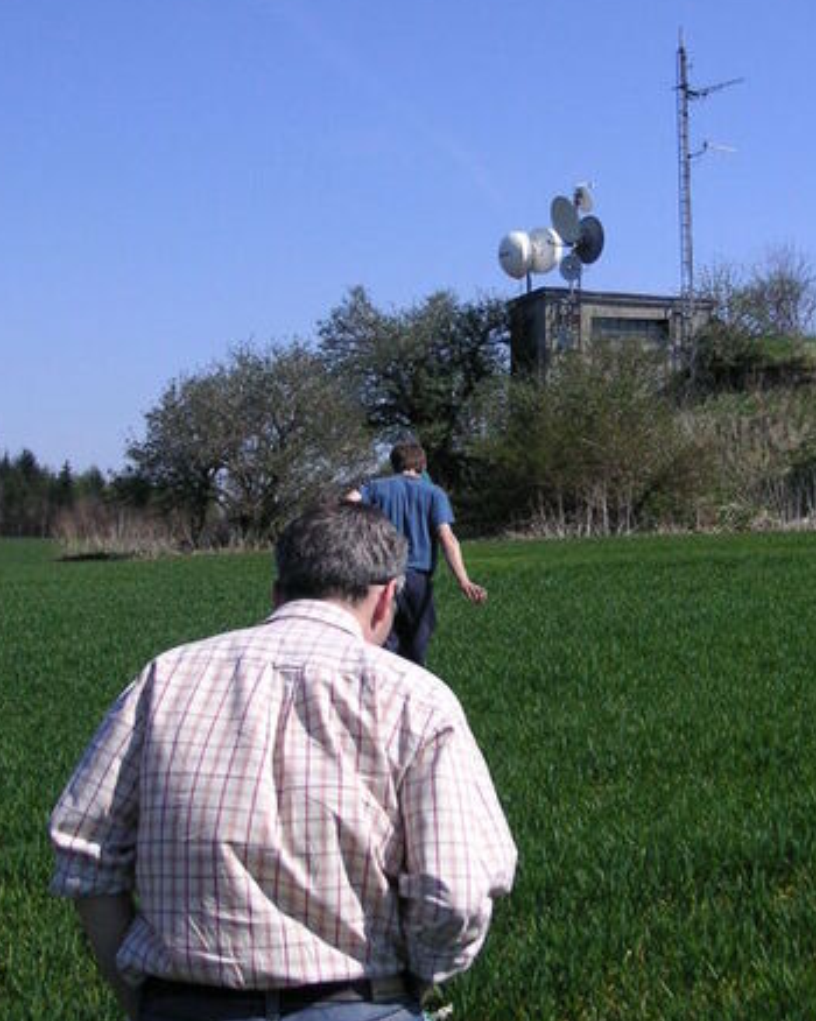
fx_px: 1994
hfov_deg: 23.0
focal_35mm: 66
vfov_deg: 28.7
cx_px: 536
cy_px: 450
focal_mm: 6.1
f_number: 6.7
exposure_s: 1/180
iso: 50
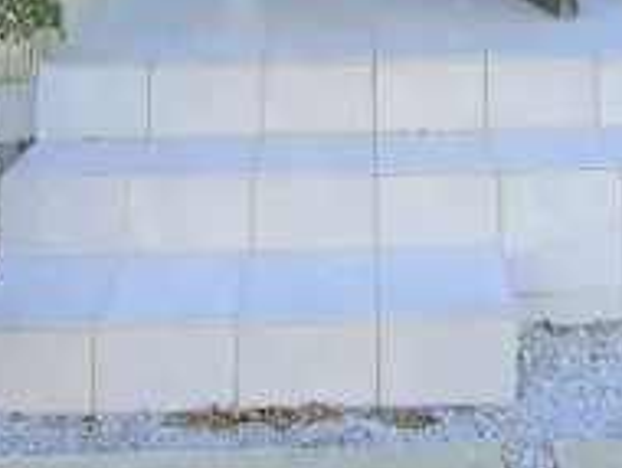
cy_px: -236
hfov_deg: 31.8
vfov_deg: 20.8
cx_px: 435
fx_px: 1079
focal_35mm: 60
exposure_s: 1/160
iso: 80
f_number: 2.7
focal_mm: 4.06
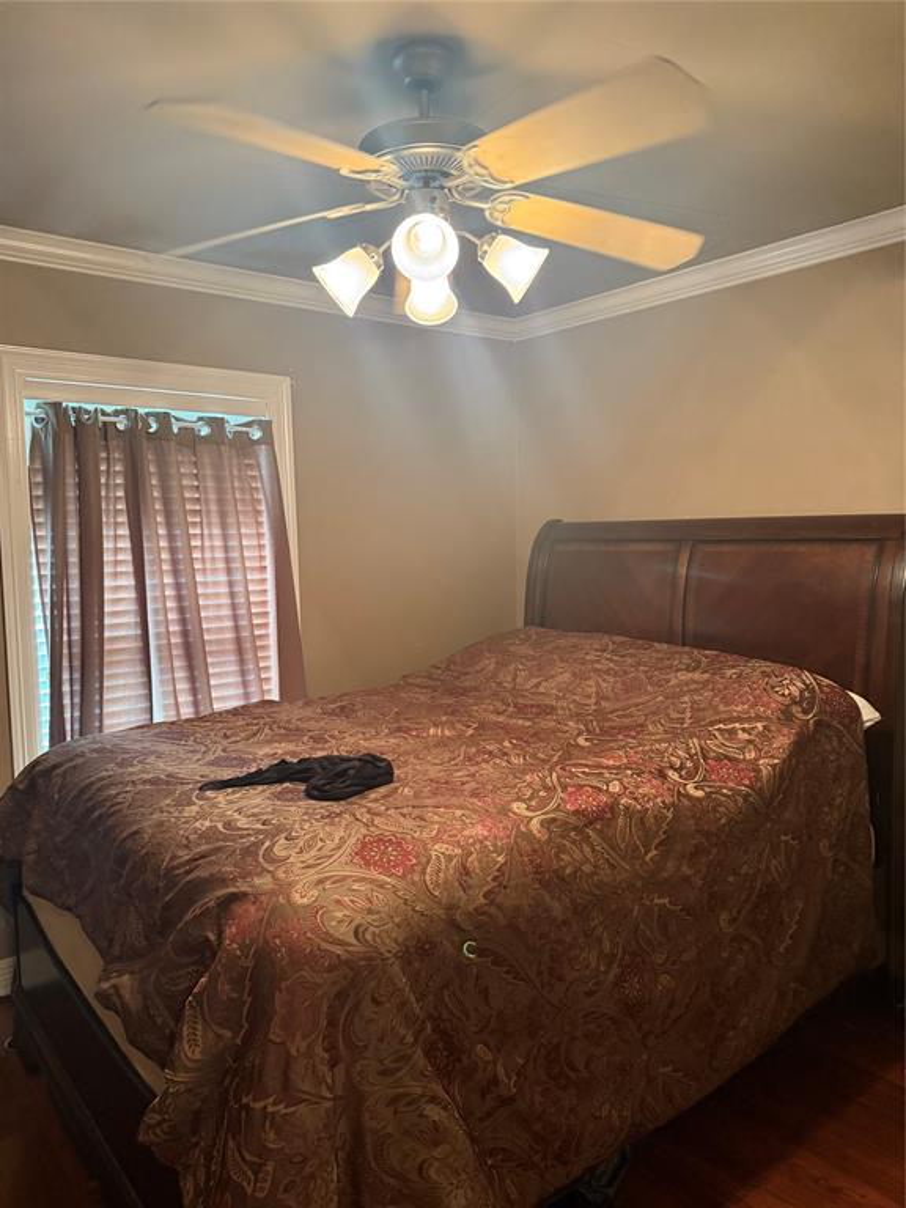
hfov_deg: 56.8
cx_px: 453
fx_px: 838
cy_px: 604
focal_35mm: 24
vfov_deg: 71.6
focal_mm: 6.76
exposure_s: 1/60
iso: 500
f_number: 1.78
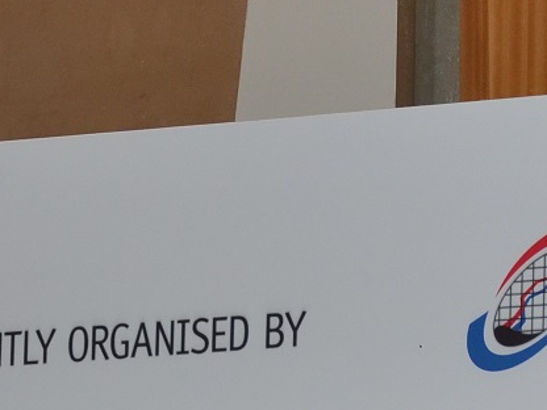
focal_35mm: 290
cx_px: 1110
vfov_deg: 5.0
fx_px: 4583
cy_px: 912
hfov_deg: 6.6
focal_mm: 34
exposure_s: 1/60
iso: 400
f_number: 5.6
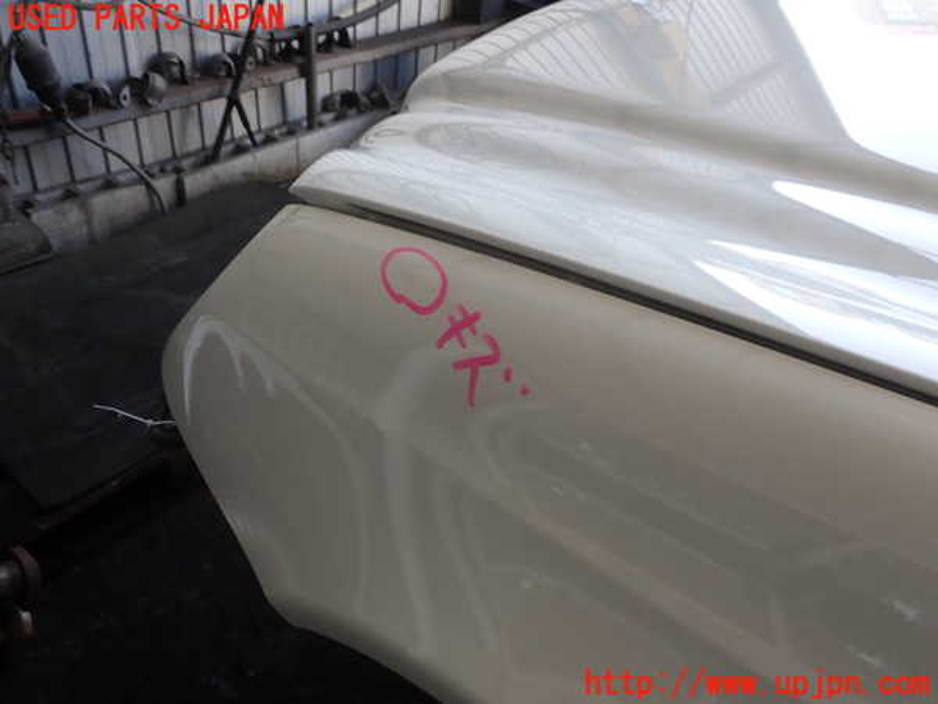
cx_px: 469
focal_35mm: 30
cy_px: 352
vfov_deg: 46.8
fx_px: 813
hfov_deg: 60.0
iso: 100
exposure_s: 1/80
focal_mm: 5.4
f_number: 3.2
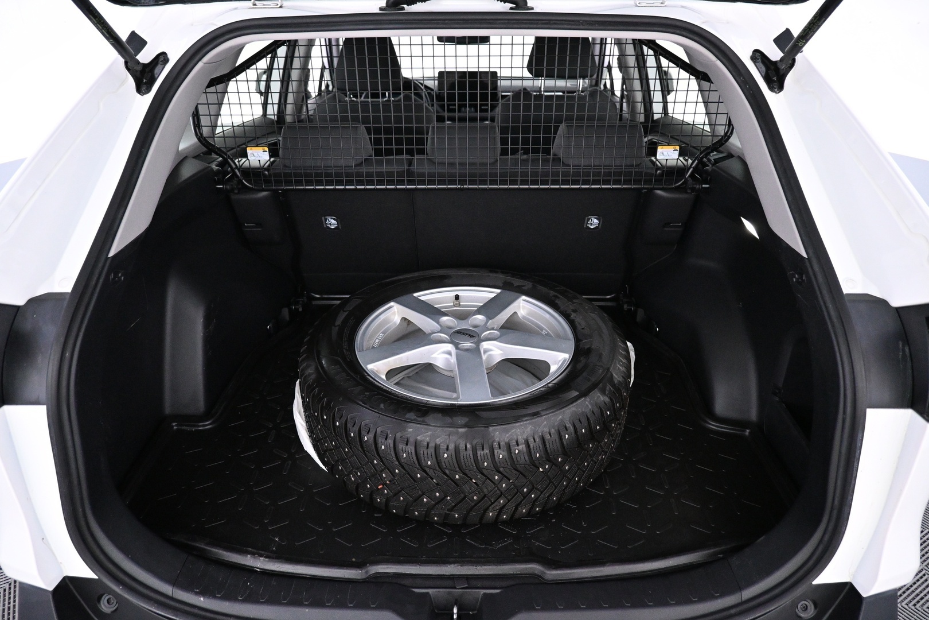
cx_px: 464
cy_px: 310
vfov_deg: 53.1
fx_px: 619
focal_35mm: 24
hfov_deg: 73.7
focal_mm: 16
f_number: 3.5
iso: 4000
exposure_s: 1/100
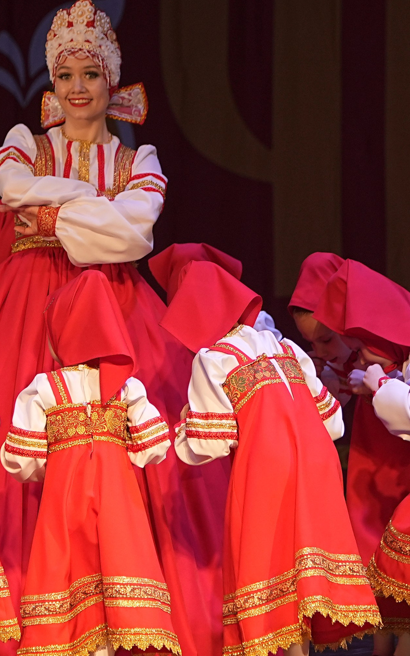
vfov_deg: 5.2
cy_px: 312
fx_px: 7207
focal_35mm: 403
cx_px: 111
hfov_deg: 3.3
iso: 640
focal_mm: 130
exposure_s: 1/400
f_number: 2.8
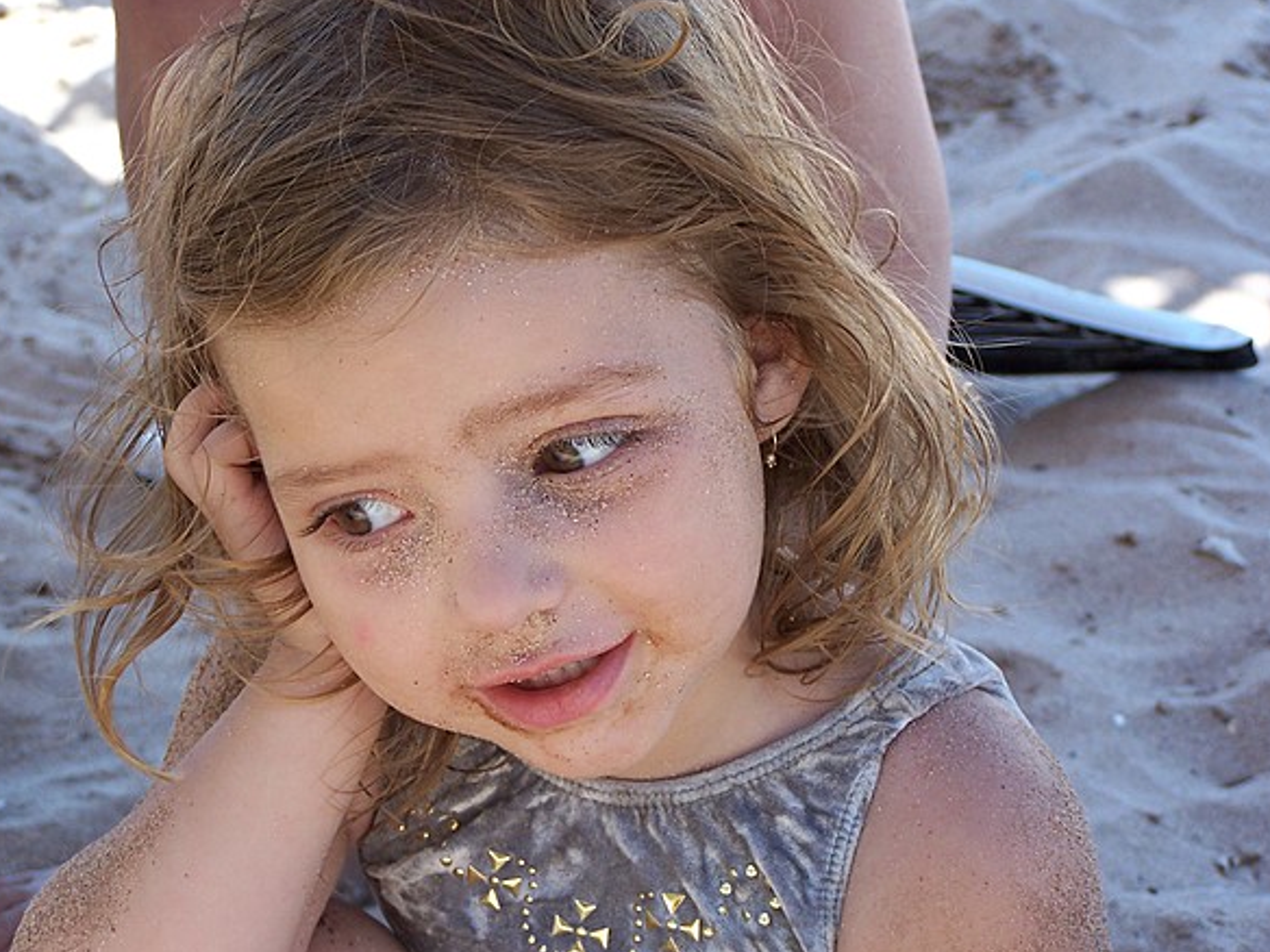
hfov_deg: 19.1
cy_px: 476
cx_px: 598
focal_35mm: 103
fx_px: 3779
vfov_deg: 14.4
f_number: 3.2
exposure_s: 1/250
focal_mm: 15.6
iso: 80
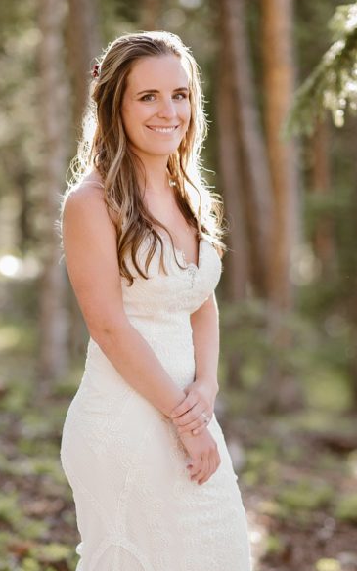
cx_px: 159
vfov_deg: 13.8
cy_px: 360
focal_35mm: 152
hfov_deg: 8.6
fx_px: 2366
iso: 400
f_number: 1.8
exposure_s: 1/320
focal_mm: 85
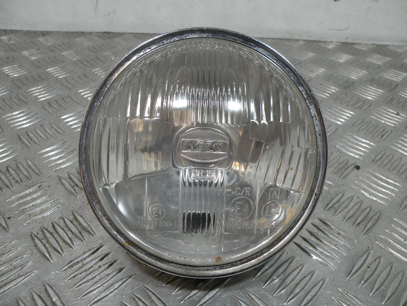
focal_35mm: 27
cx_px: 204
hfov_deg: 65.3
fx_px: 317
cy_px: 153
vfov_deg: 51.4
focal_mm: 4.7
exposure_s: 1/73
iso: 64
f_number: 3.5
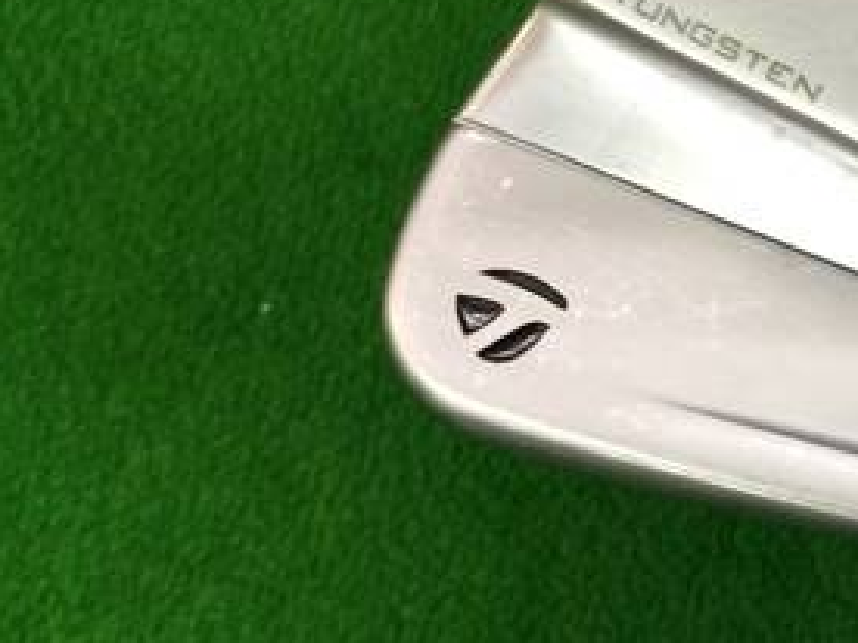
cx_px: 961
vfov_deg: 20.3
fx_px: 1785
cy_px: 450
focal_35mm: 72
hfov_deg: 25.0
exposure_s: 1/30
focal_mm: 3.3
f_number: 2.4
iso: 50
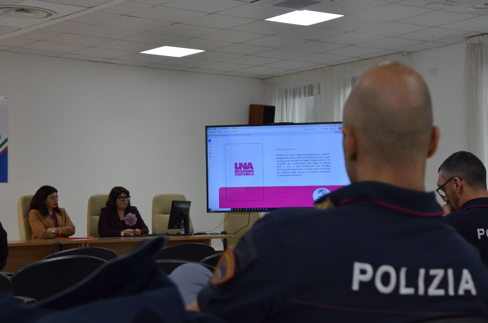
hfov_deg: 28.1
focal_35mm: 72
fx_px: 974
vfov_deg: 18.8
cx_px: 244
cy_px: 162
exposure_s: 1/320
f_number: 6.3
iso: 1600
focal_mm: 48
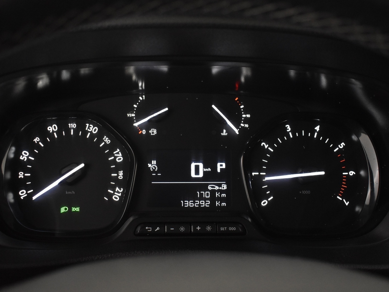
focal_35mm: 42
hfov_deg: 45.2
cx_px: 187
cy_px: 144
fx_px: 467
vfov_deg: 34.7
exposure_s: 1/40
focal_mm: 25
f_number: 4
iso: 2800
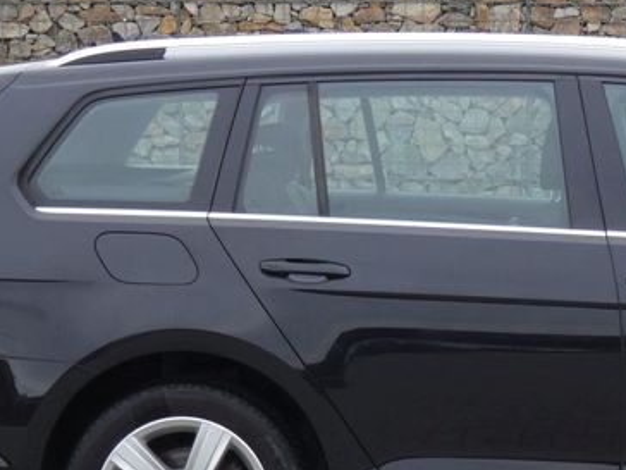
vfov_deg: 8.4
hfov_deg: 11.0
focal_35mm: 177
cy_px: 337
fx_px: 3201
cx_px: 674
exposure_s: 1/80
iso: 100
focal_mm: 11.3
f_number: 5.6
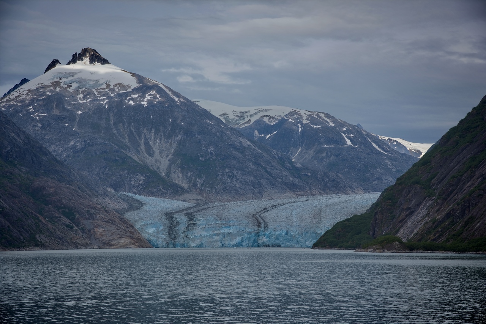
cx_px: 243
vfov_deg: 16.1
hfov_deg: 23.9
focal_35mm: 85
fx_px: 1148
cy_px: 162
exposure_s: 1/250
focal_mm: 85
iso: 100
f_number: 8
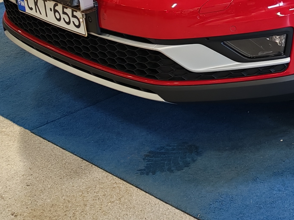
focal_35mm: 99
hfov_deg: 18.9
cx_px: 340
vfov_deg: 14.3
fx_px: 841
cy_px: -67
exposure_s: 1/100
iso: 160
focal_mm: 6.12
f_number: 1.9
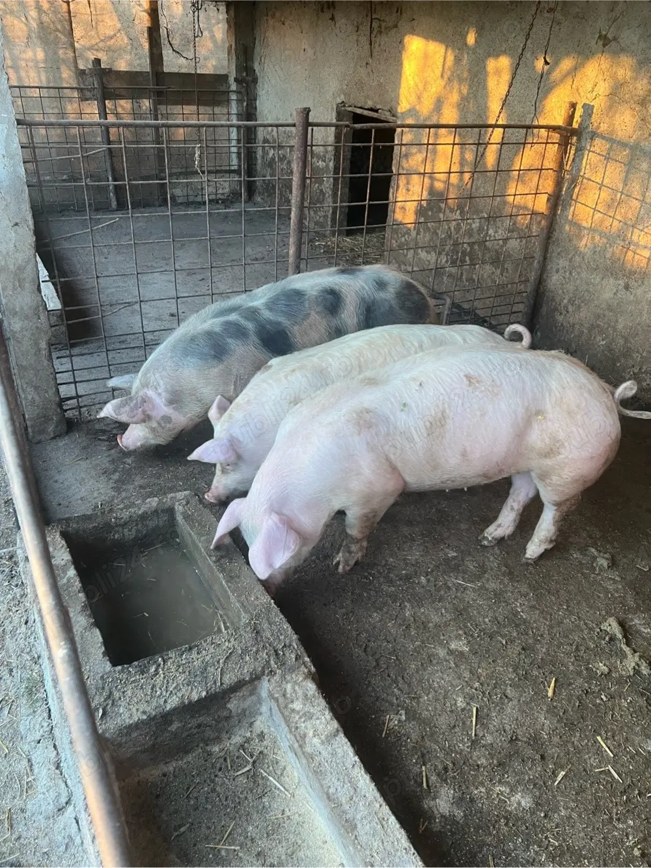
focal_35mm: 26
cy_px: 434
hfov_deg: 53.0
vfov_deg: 67.3
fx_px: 652
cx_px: 326
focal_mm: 5.7
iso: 125
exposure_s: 1/92
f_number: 1.5
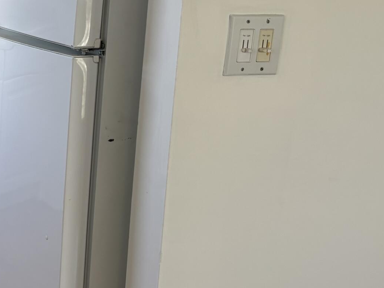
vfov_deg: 19.6
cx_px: -83
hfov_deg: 23.6
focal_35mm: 75
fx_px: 832
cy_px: 126
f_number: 1.6
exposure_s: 1/121
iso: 64
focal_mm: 5.96
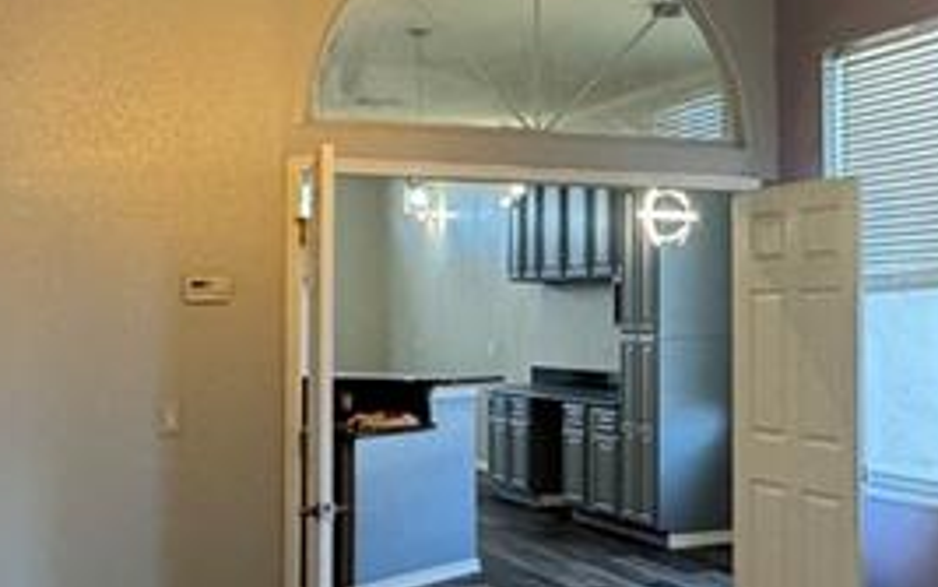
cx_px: 797
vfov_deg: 22.8
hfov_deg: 34.2
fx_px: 1457
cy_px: 278
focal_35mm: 57
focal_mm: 2.22
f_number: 2.2
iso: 250
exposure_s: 1/120
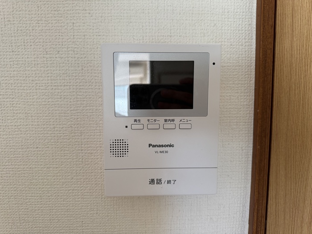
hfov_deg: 71.6
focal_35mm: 24
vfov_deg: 56.8
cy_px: 117
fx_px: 216
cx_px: 156
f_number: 1.78
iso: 200
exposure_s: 1/50
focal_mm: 6.76
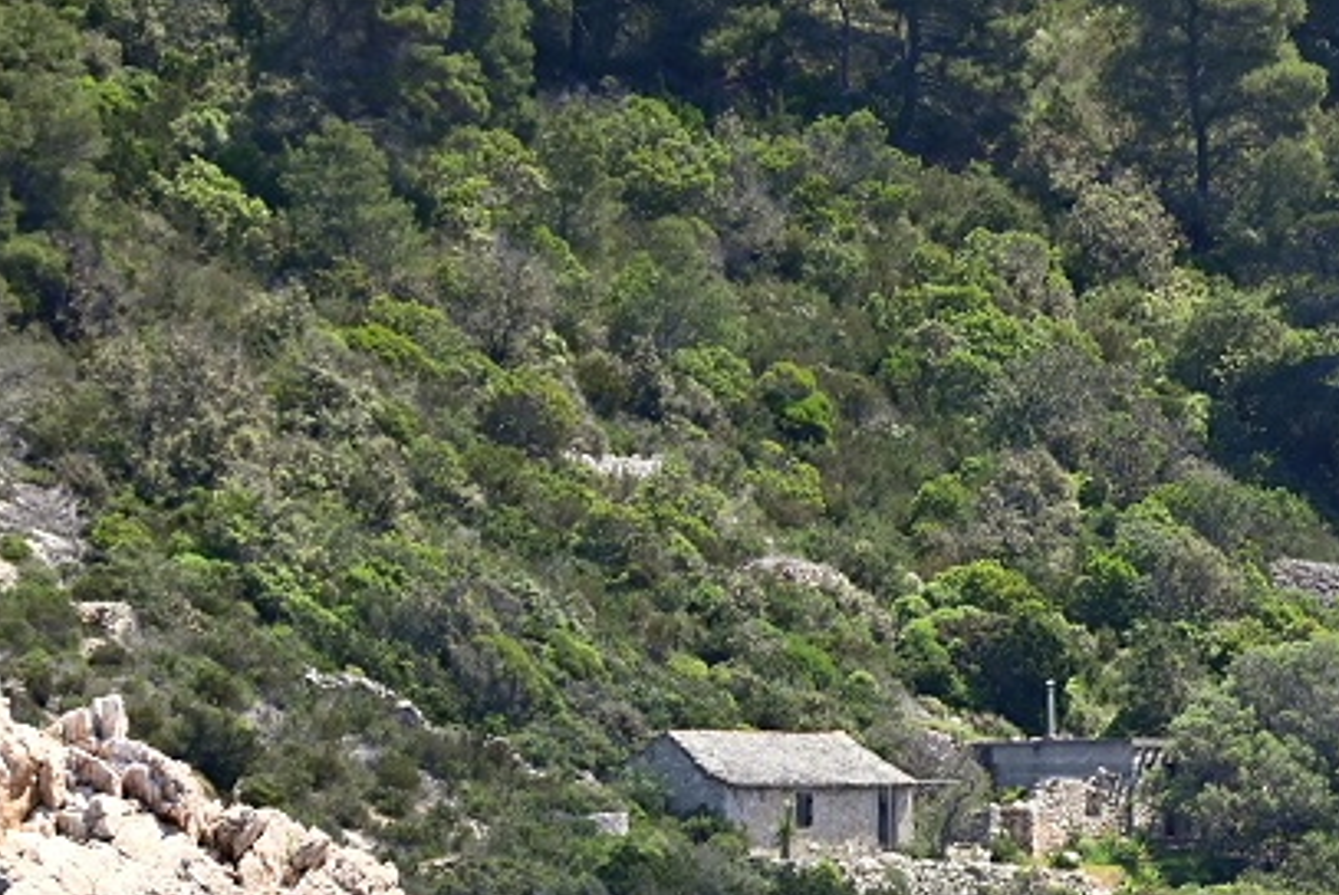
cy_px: 849
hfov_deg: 2.9
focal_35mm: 700
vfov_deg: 2.0
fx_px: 26054
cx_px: 1207
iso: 400
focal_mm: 300
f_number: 5.6
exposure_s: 1/800
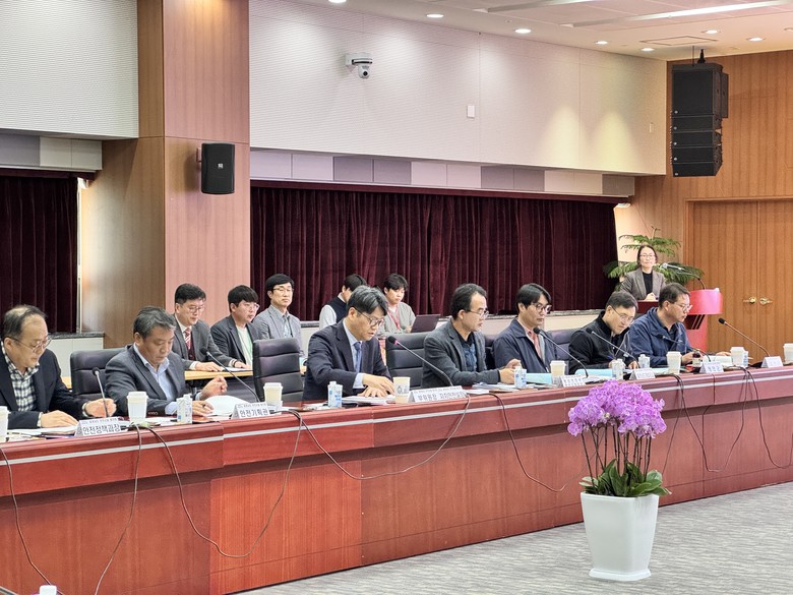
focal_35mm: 77
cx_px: 396
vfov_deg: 19.1
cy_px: 298
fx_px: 1764
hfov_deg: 25.3
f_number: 2.8
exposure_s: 1/60
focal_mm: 9
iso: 500
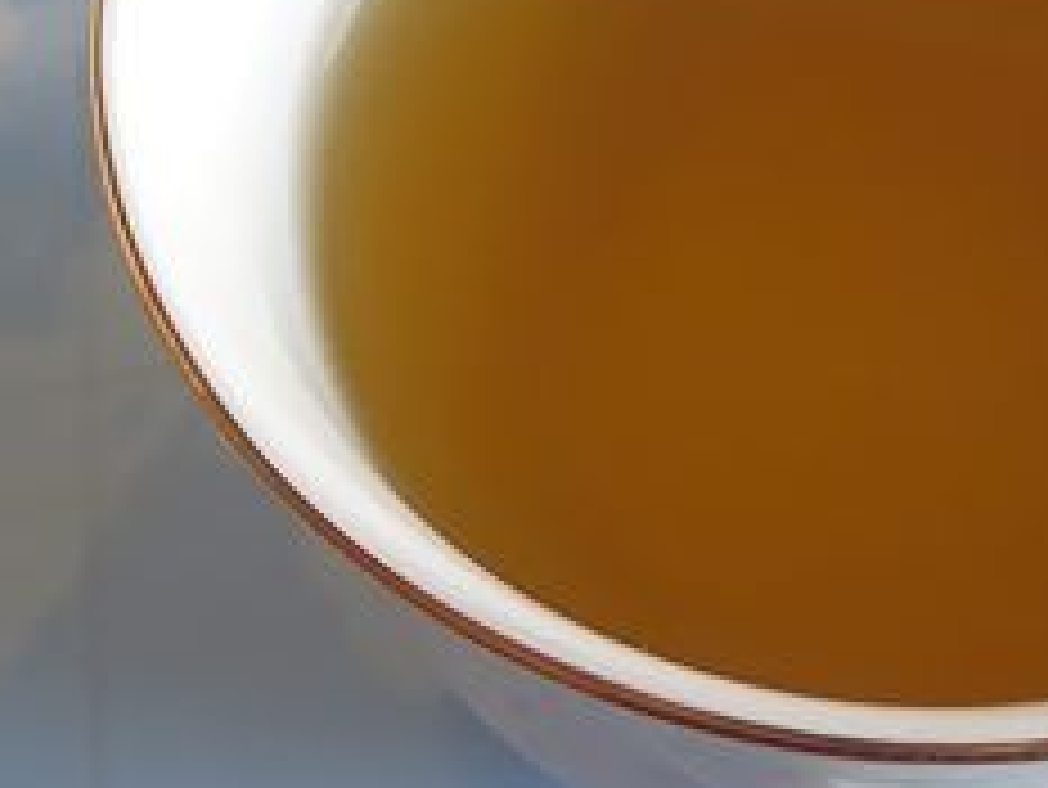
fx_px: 1696
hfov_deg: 33.1
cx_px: 870
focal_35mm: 56
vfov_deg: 25.4
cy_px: 90
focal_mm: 5.5
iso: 160
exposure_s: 1/60
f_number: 3.3
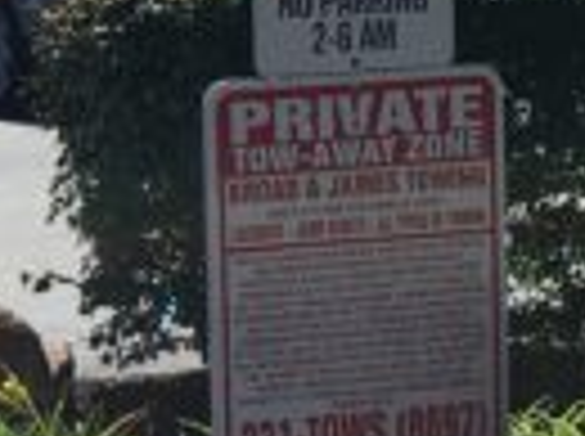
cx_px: -130
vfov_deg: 7.9
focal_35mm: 188
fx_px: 3171
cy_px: 126
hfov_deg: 10.4
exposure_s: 1/1709
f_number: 2.2
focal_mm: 4.15
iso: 25
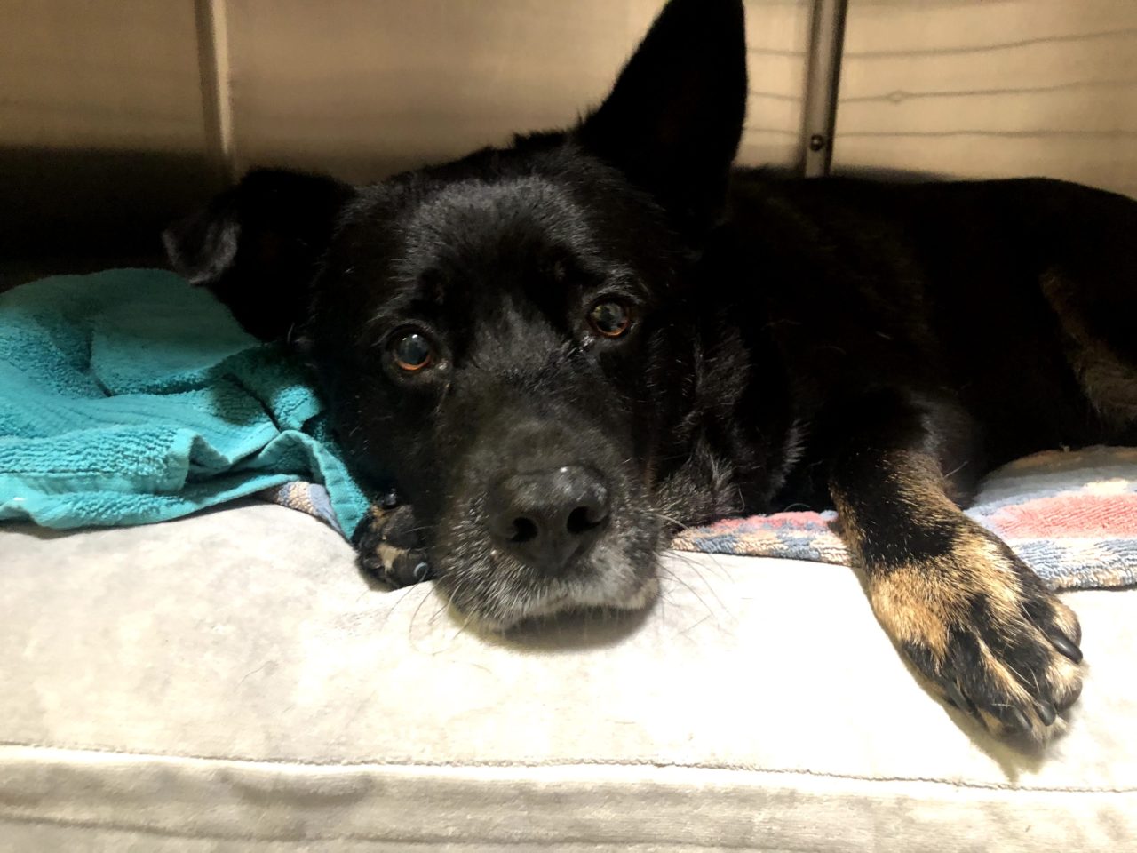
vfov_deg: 49.7
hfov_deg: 63.4
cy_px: 426
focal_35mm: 28
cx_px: 568
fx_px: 920
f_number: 1.8
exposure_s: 1/5
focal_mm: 4
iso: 100
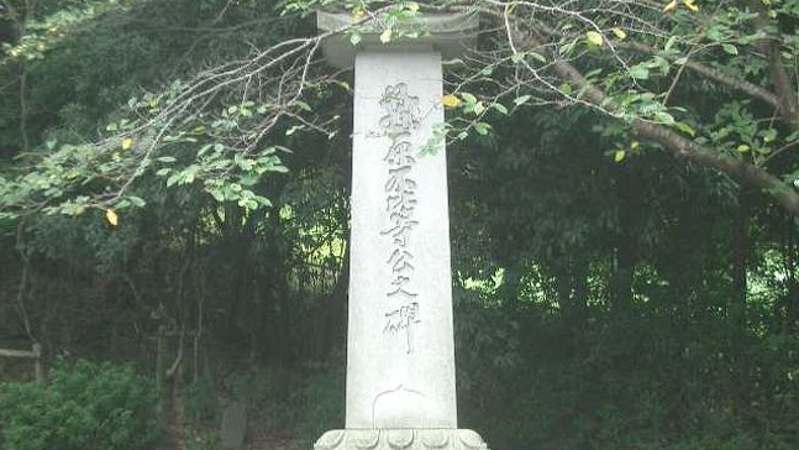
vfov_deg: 14.9
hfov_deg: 26.2
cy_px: 276
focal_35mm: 81
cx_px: 399
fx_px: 1716
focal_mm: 12.2
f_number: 3.9
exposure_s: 1/25
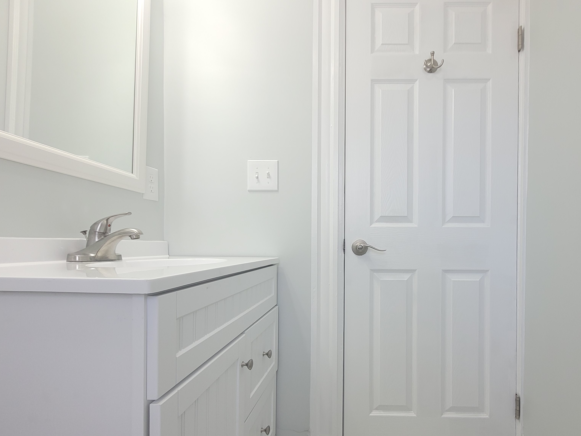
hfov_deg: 90.2
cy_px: 251
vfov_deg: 74.3
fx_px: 285
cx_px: 338
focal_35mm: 17
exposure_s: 1/60
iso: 100
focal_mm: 1.74
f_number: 2.2
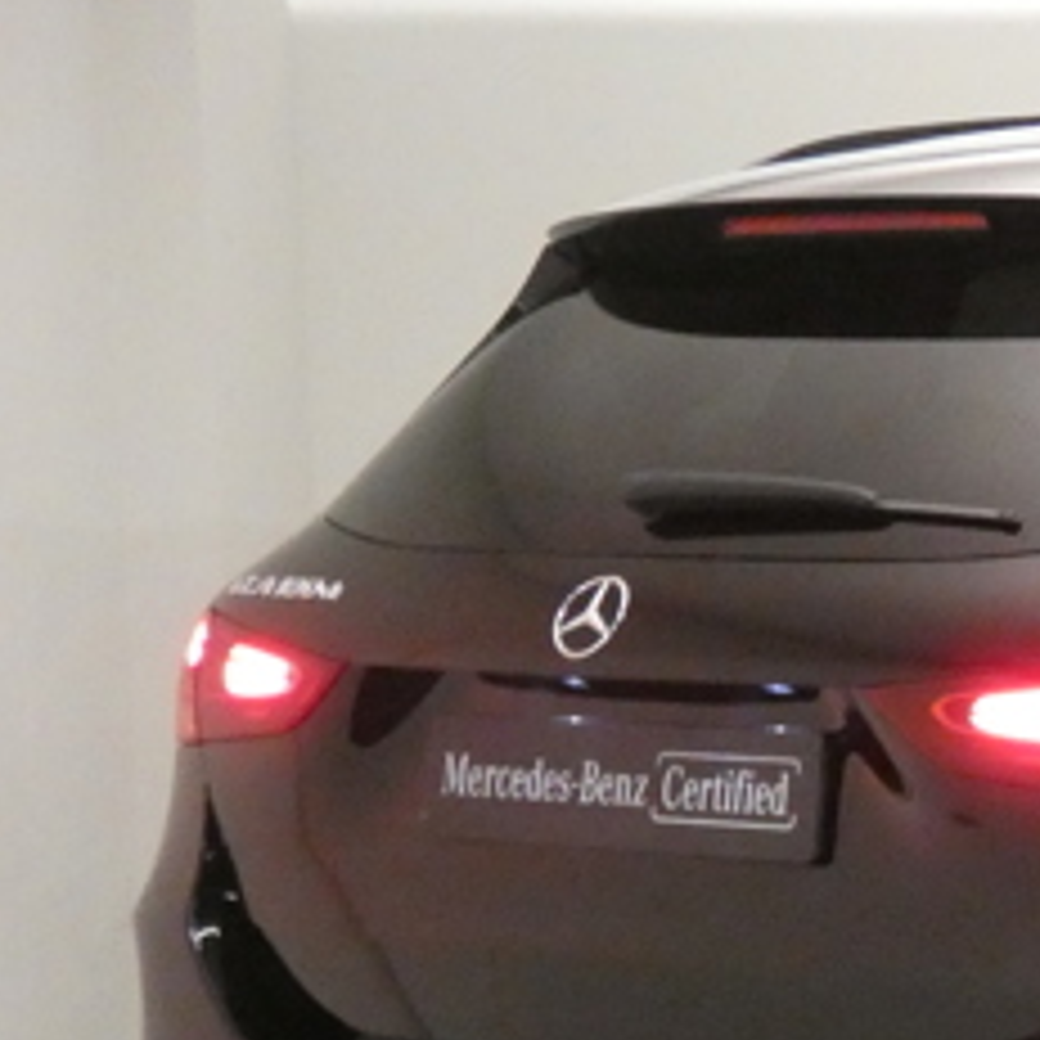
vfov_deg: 12.3
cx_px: 1580
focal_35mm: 141
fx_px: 4793
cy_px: 977
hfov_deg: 11.8
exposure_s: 1/60
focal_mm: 8.2
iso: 1600
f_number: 3.8
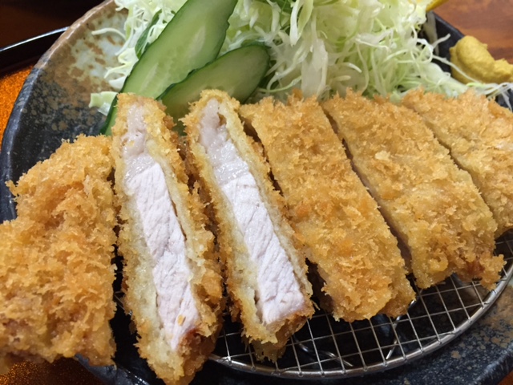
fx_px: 430
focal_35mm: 29
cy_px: 192
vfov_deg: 48.2
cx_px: 256
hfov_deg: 61.7
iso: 200
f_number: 2.2
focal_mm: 4.15
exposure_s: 1/33
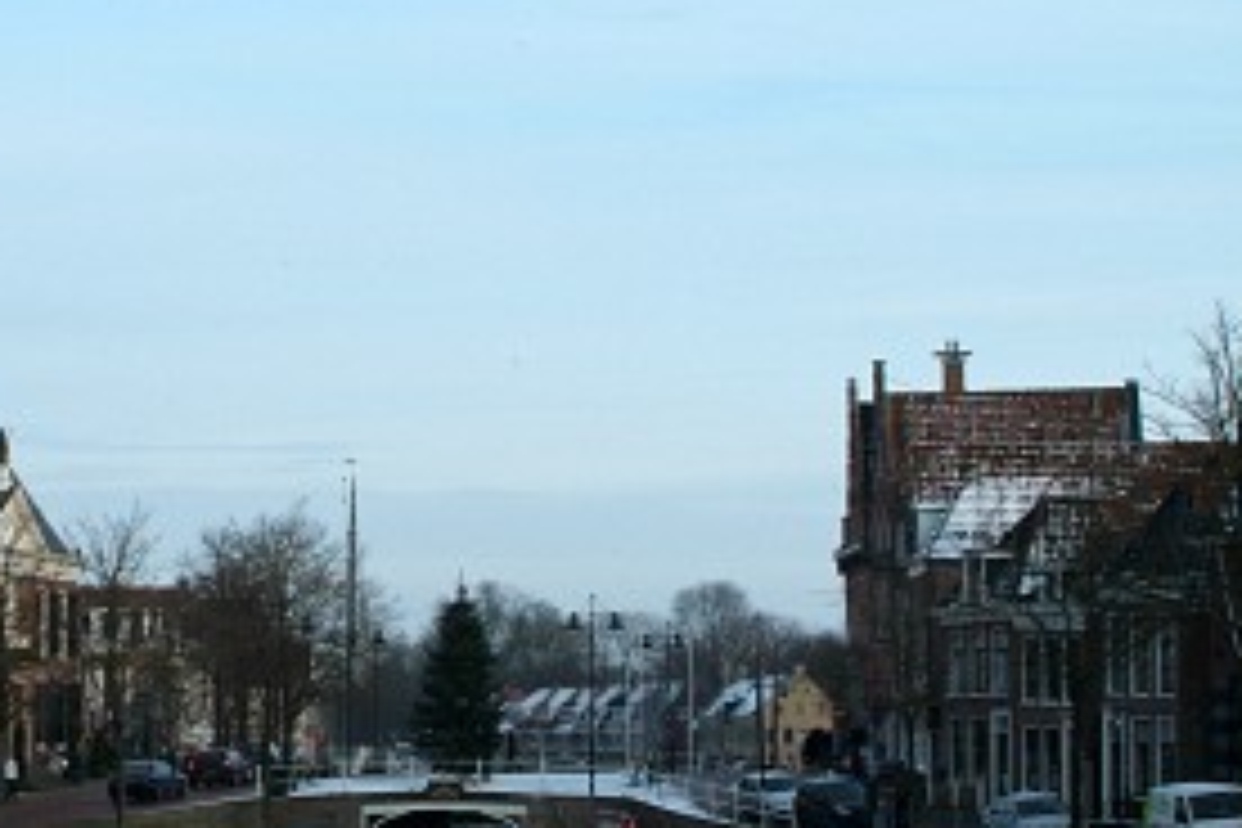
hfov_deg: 20.6
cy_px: 614
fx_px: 3381
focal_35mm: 98
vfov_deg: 13.9
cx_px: 292
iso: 400
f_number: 16
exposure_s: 1/125
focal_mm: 40
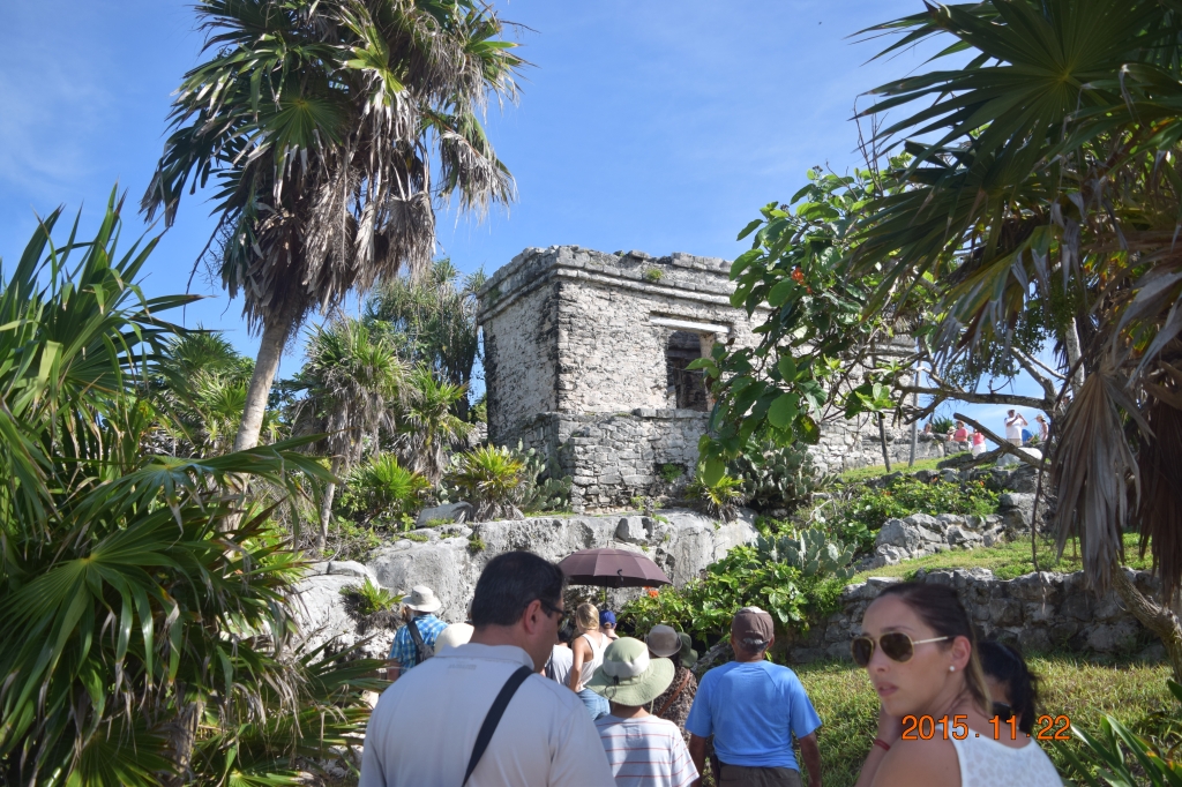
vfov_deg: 43.6
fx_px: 985
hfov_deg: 61.9
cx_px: 591
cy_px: 394
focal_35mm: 30
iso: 200
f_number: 3.8
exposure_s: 1/2000
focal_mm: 20
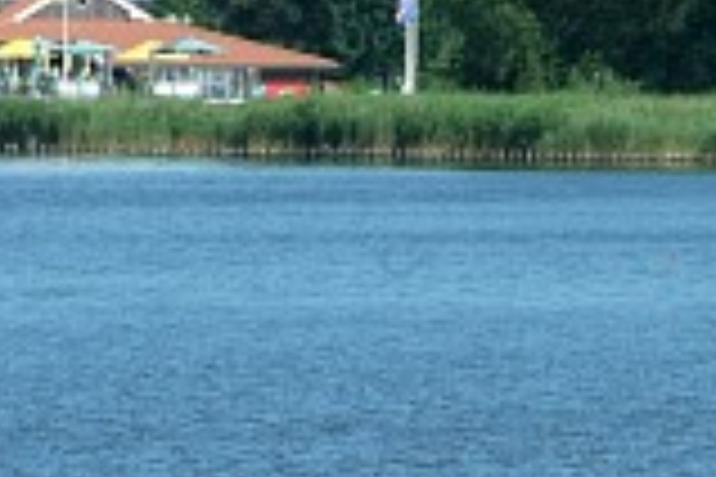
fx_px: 8611
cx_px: 540
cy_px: -153
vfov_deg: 3.2
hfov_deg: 4.8
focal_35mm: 433
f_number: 13
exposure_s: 1/350
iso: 400
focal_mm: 102
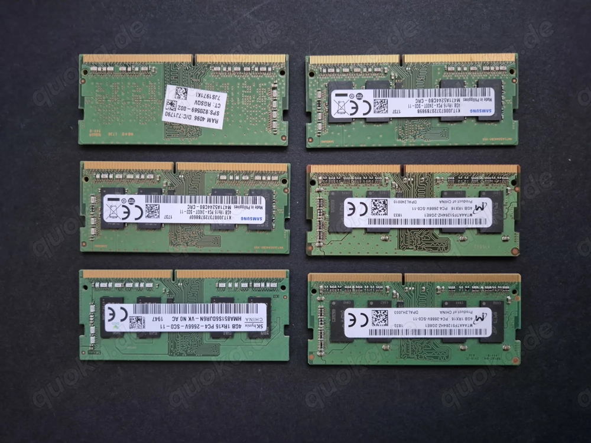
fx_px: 393
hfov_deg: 73.9
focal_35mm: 23
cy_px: 222
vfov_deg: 58.9
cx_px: 296
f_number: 1.8
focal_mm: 5.4
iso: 1000
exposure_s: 1/100
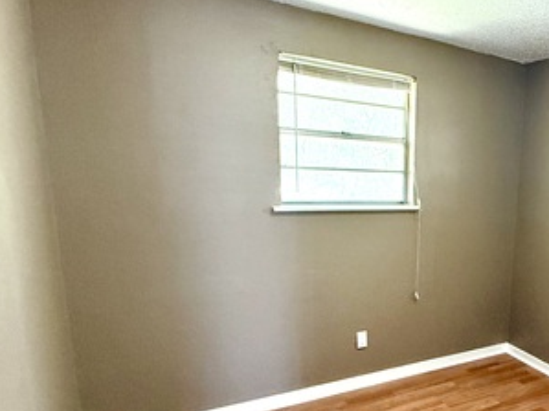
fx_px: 476
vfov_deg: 46.3
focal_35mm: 30
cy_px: 262
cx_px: 505
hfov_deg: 52.0
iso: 500
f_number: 2.2
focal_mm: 2.22
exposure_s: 1/60
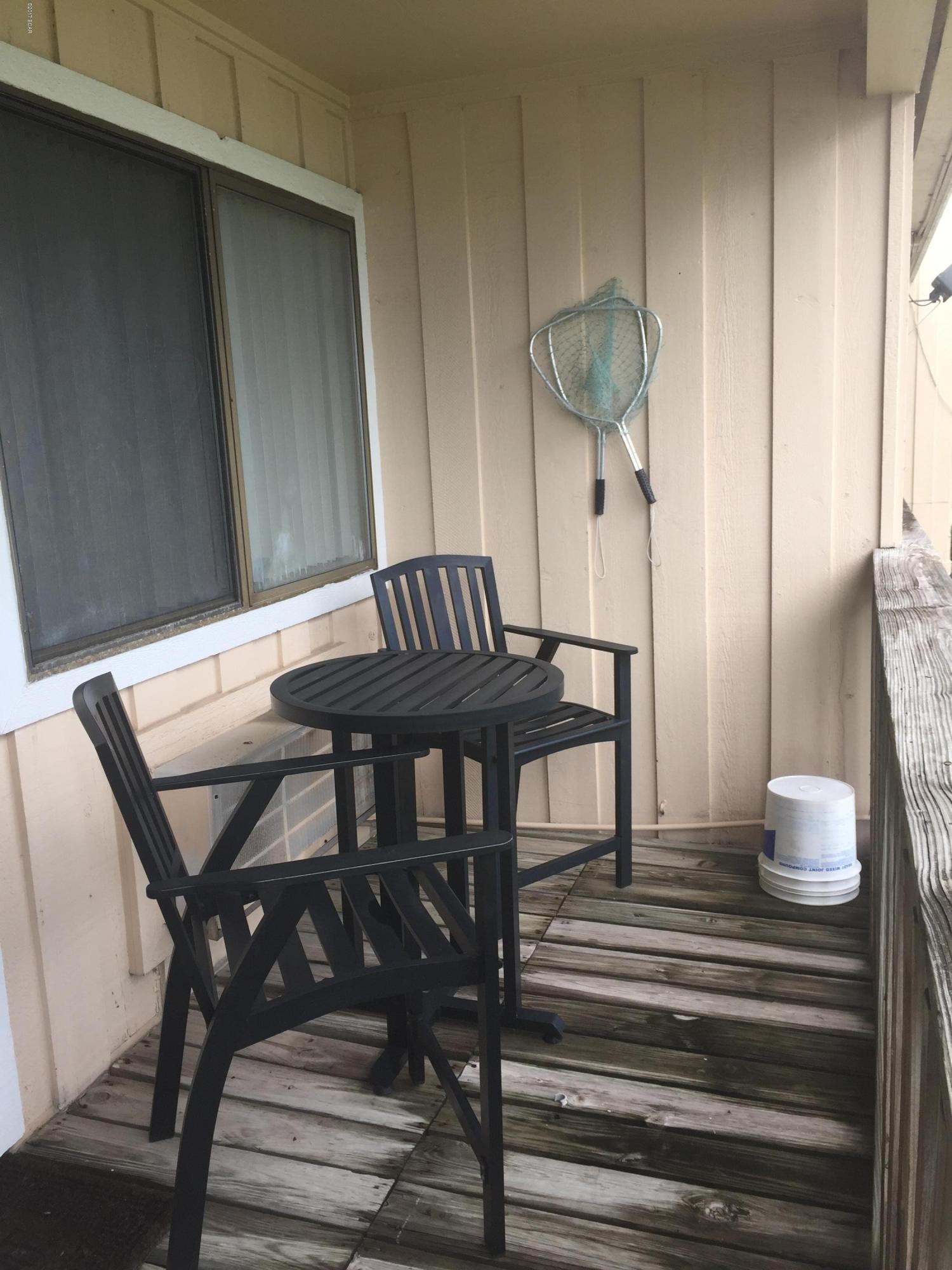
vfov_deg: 61.7
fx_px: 1063
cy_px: 635
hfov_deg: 48.2
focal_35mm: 29
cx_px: 476
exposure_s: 1/234
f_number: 2.2
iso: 32
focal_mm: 4.15
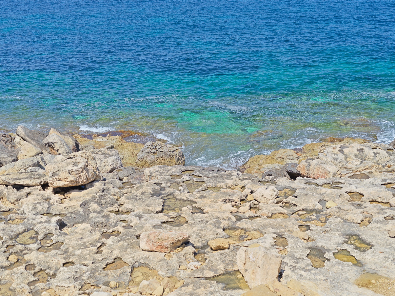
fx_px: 582
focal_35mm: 51
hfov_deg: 37.5
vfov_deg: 28.5
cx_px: 198
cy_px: 148
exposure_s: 1/2000
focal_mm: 65
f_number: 2.8
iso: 400
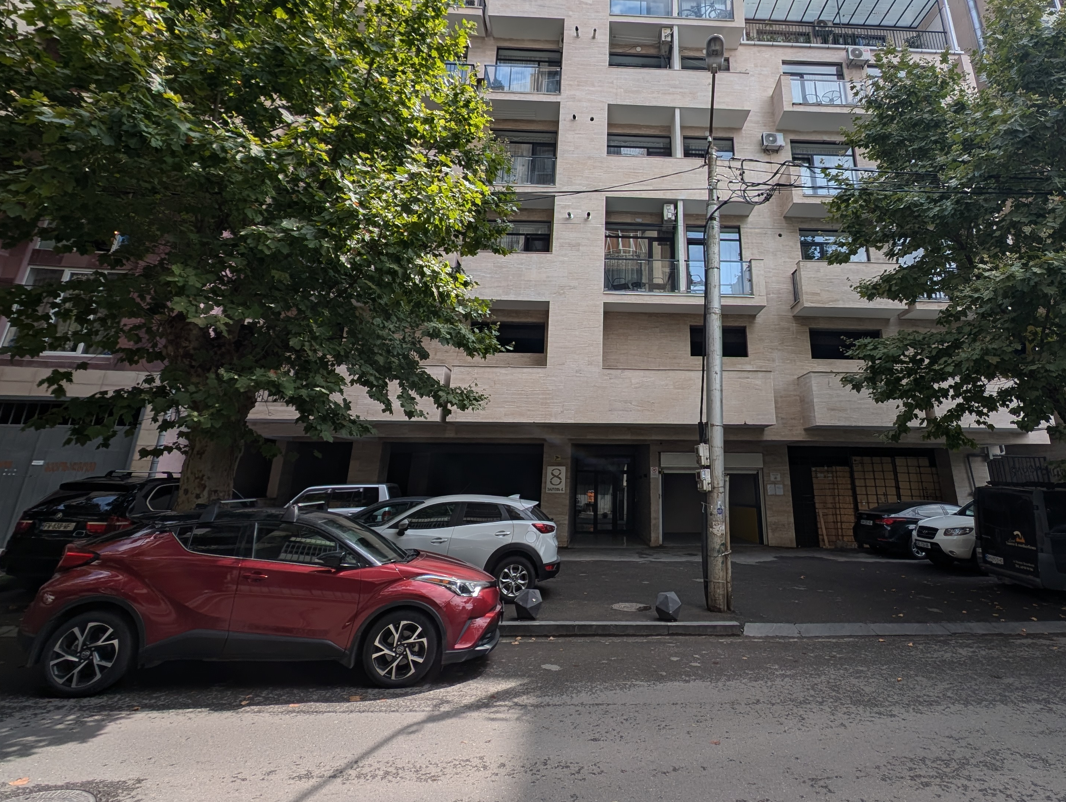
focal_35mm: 17
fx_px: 524
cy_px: 295
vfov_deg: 73.4
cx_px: 627
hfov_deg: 90.1
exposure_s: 1/2538
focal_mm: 2.23
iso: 90
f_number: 1.95
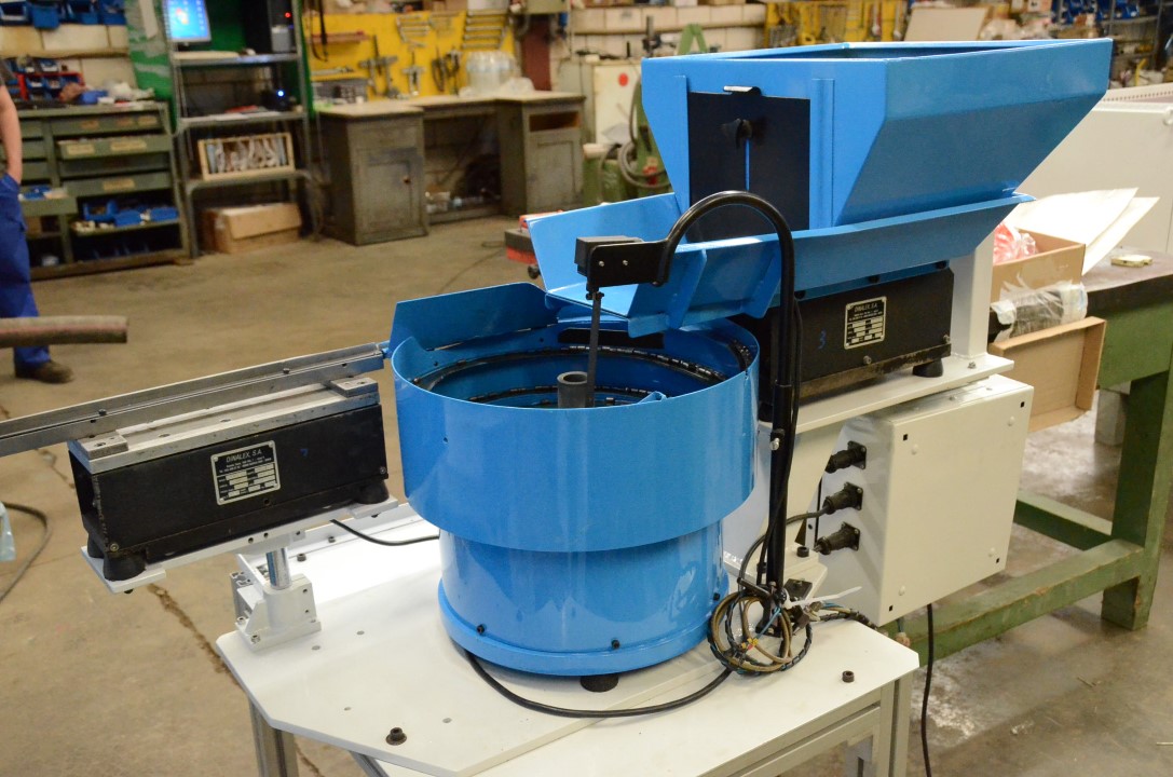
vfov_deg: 36.7
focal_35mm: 36
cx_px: 586
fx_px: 1171
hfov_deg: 53.2
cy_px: 388
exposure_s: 1/160
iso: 6400
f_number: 6.3
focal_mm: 24
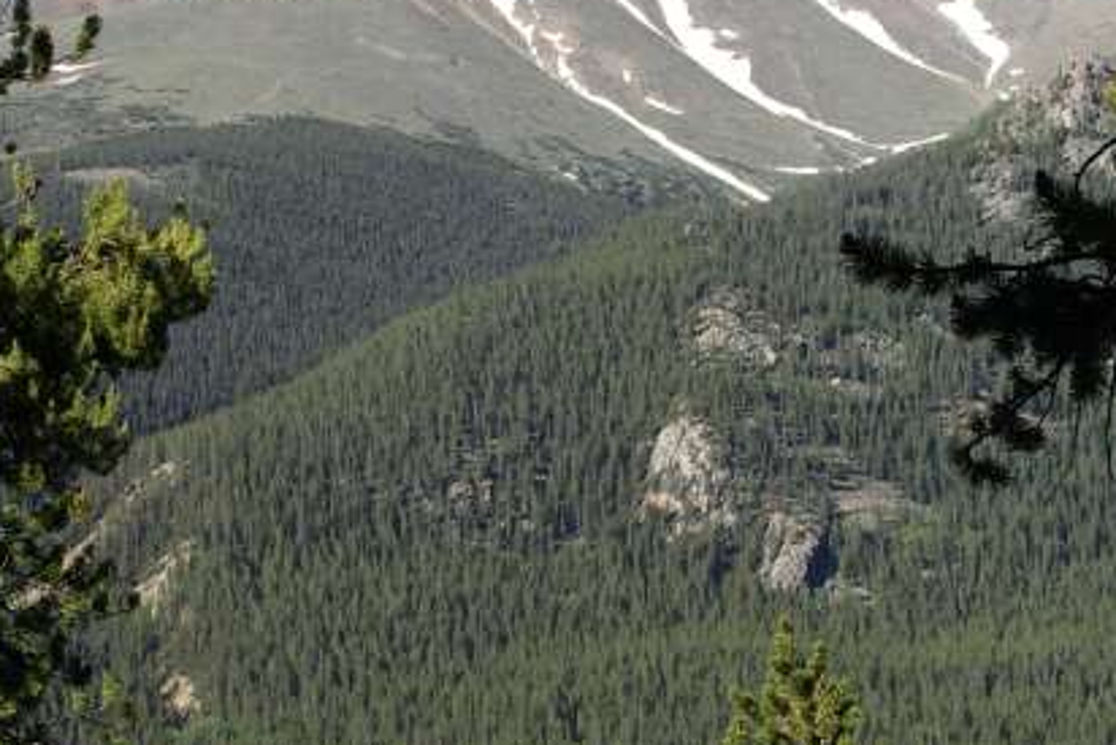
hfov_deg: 17.8
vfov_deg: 11.9
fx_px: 3566
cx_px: 525
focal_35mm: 115
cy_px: 265
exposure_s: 1/160
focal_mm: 11.5
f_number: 6.9
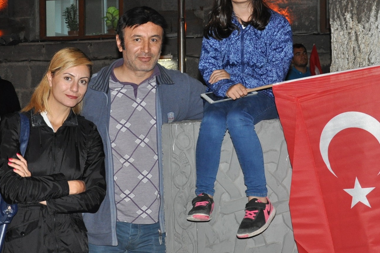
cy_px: 88
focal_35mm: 62
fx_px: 652
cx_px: 188
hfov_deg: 32.5
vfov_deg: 21.9
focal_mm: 25
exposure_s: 1/60
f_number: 4
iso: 800
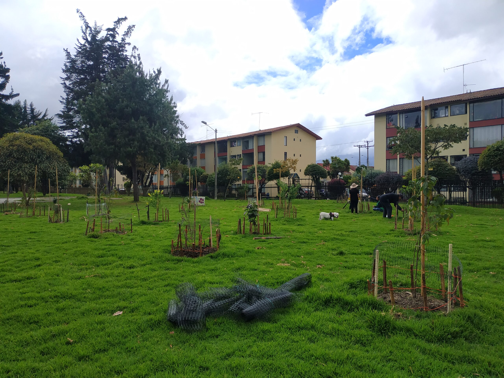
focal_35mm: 24
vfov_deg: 56.8
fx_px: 349
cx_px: 252
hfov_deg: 71.6
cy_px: 189
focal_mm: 3.94
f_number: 1.9
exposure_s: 1/3937
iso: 250
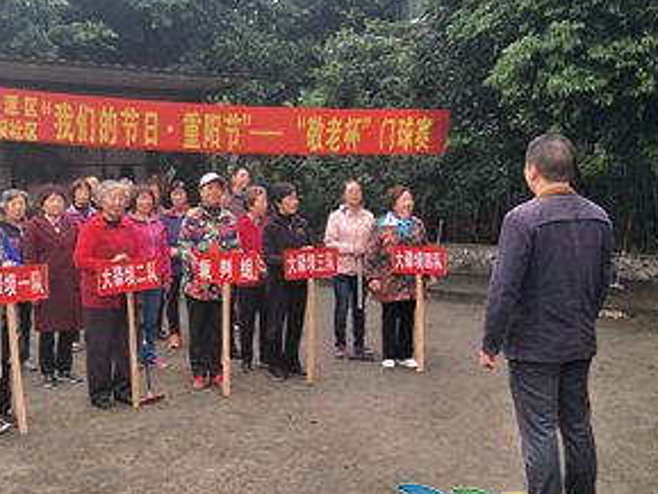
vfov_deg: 37.7
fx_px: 723
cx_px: 219
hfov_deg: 48.1
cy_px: 220
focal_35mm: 38
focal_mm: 3.79
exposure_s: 1/50
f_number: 1.7
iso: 120
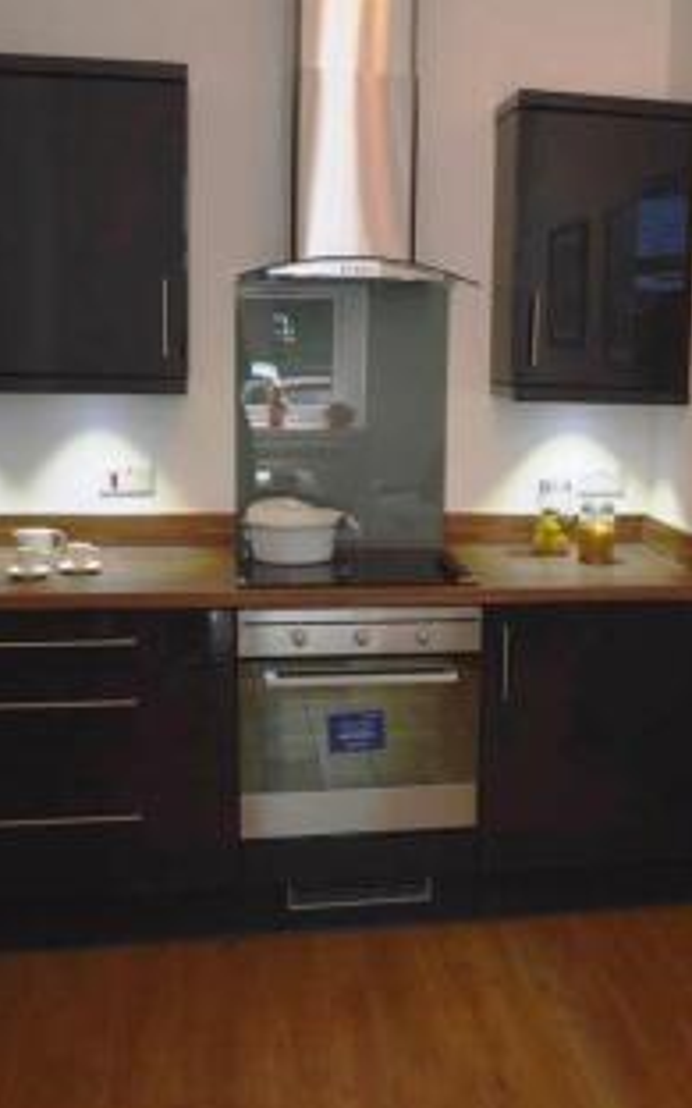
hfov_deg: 29.7
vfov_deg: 47.2
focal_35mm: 42
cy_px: 559
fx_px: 1267
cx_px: 578
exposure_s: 1/80
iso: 100
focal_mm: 18
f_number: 3.5
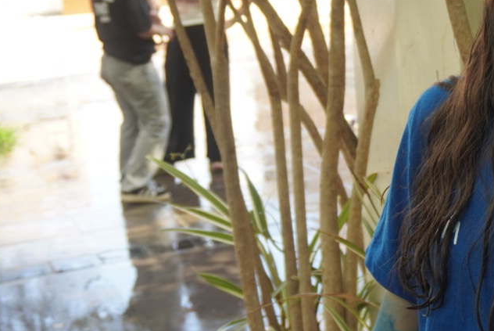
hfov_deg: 21.2
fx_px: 1264
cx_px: 521
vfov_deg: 14.8
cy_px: 41
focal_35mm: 92
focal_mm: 24
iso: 250
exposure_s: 1/160
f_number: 4.5
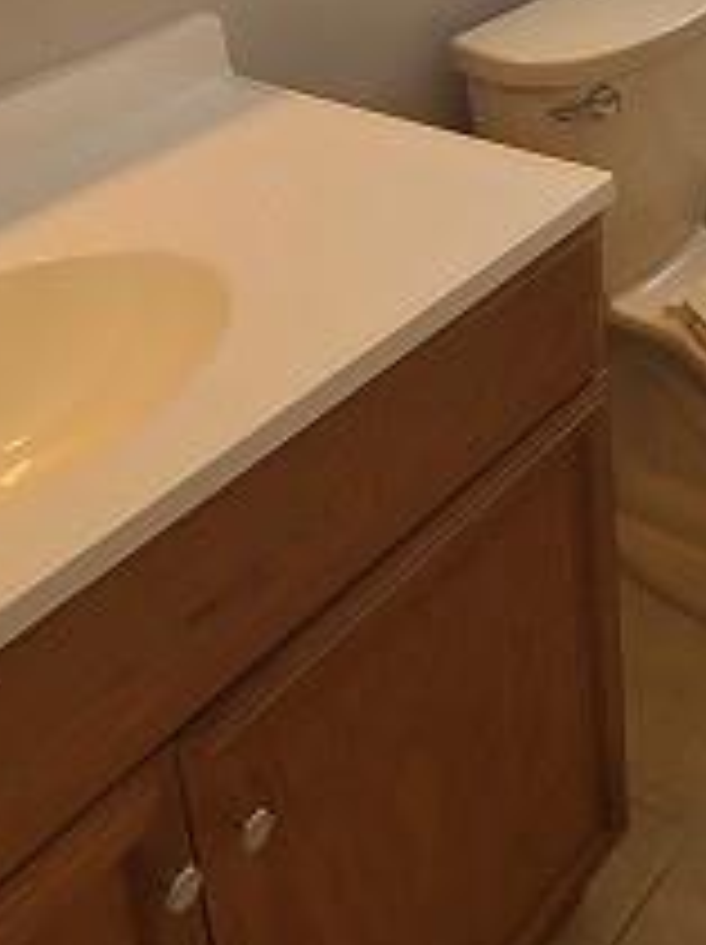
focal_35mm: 50
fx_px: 1362
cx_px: 785
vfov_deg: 34.5
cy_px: -16
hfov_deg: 26.6
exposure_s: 1/60
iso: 80
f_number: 2.2
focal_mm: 2.2
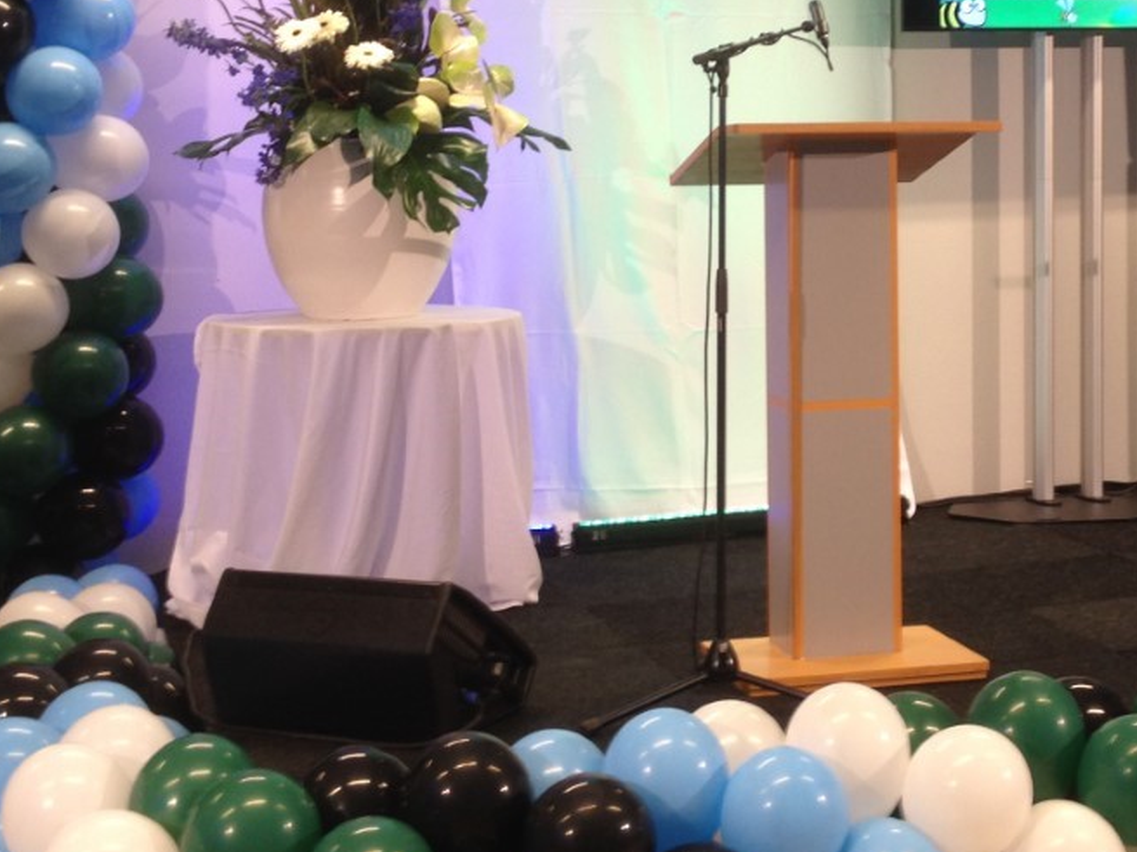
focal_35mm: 77
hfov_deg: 25.2
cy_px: 233
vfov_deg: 19.0
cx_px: 786
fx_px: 2529
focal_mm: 4.28
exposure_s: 1/20
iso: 50
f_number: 2.4
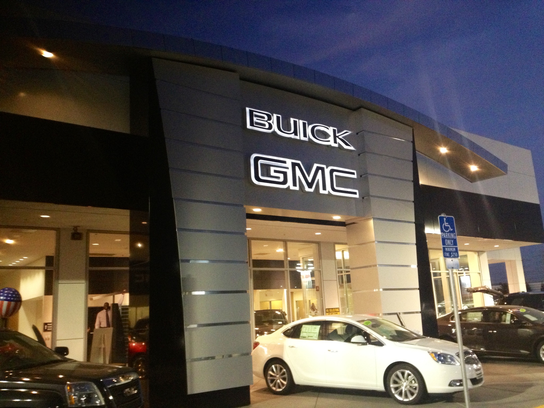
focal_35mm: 35
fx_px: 550
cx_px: 272
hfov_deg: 52.6
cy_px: 204
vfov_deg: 40.7
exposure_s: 1/17
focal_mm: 4.28
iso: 400
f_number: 2.4
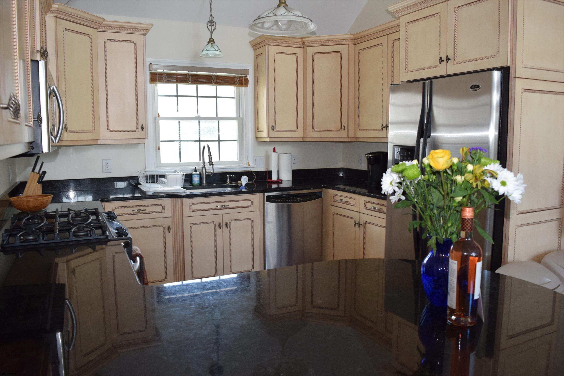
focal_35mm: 27
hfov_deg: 67.4
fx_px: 423
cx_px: 282
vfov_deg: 47.9
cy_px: 188
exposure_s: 1/100
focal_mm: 18
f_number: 5
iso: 800
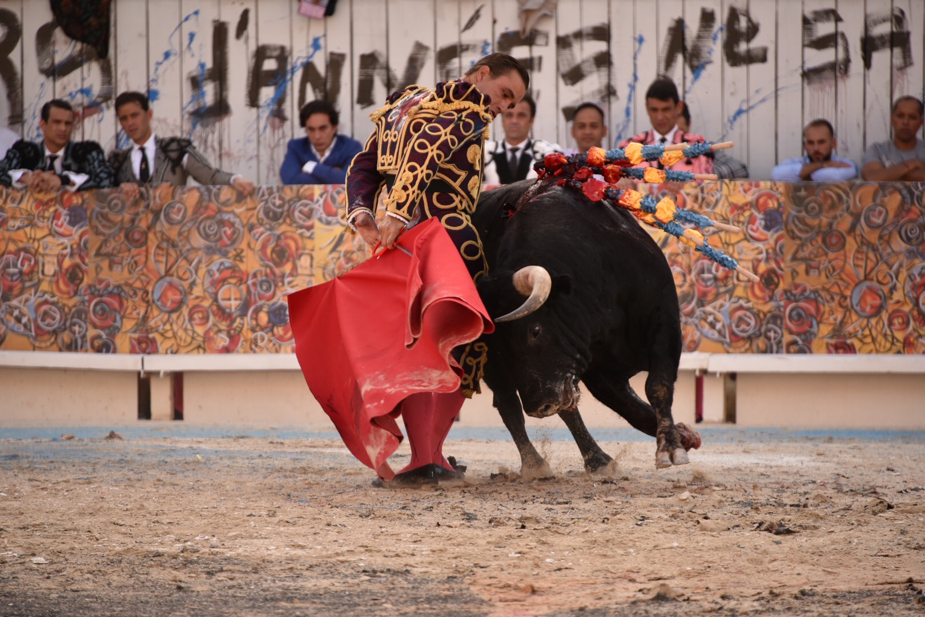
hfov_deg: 8.2
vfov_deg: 5.5
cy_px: 308
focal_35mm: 250
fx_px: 6423
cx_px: 462
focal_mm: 250
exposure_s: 1/800
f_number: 5.6
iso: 640
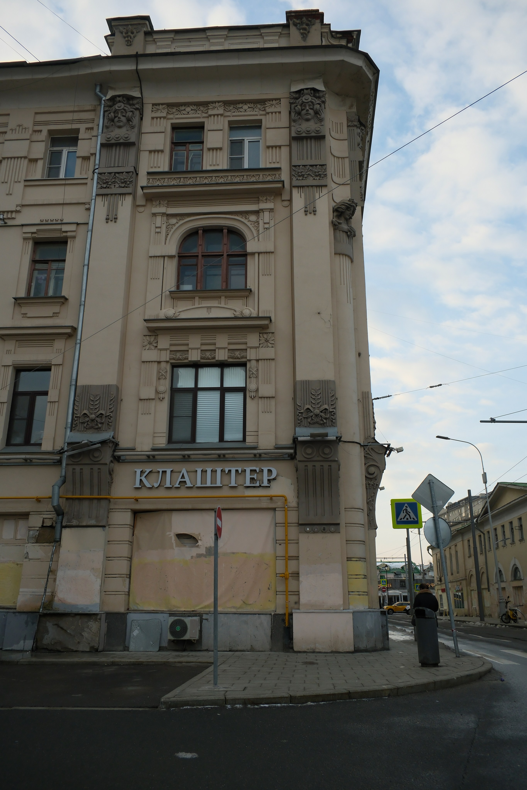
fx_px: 593
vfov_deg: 67.4
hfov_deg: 47.9
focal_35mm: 27
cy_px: 395
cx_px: 264
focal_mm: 18
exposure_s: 1/420
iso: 640
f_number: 8
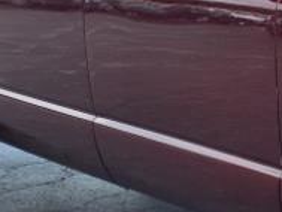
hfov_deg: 12.7
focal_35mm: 146
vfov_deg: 10.2
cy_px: 94
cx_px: 442
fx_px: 1190
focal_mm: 3.58
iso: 40
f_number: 1.9
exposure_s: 1/1667
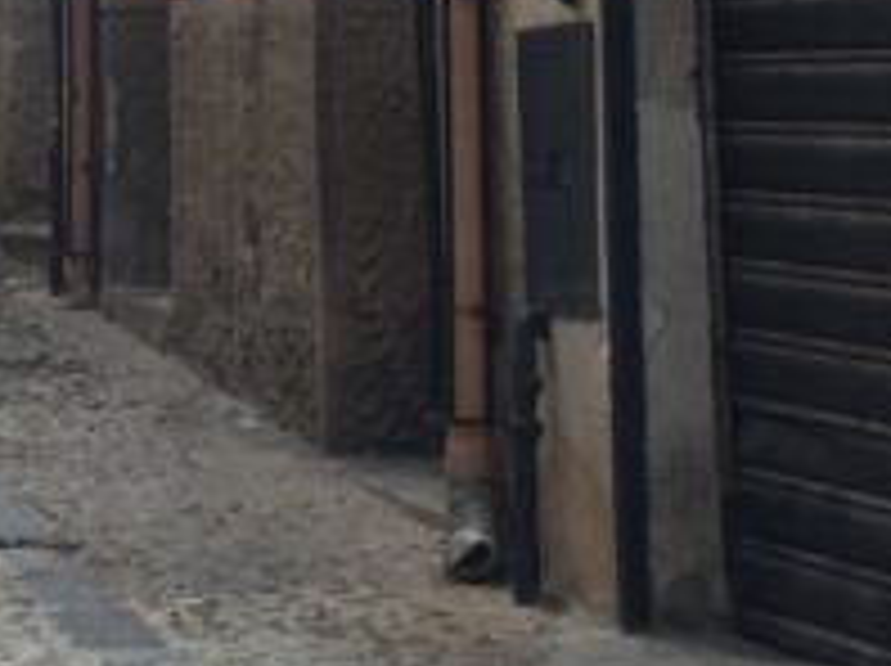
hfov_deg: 12.1
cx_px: -734
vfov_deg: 9.7
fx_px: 3856
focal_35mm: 150
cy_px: -212
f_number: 2.2
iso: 32
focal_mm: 4.15
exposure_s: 1/218
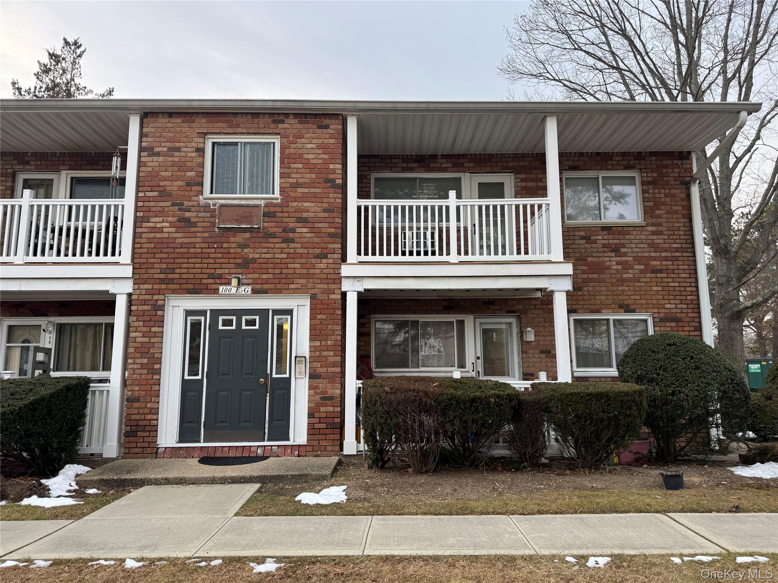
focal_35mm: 24
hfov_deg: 71.6
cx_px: 389
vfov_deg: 56.8
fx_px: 539
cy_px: 292
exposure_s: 1/121
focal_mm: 6.76
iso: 80
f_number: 1.78
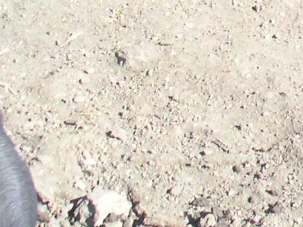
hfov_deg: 11.3
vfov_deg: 8.7
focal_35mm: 165
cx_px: 510
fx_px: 1444
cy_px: -134
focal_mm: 6
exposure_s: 1/250
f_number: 2.8
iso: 50
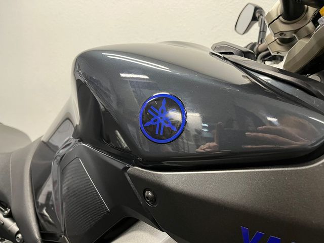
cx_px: 162
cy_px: 122
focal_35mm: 26
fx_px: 243
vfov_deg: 53.1
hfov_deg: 67.3
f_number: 1.6
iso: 200
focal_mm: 5.1
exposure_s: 1/50
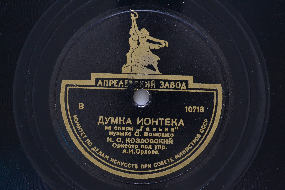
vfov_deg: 18.9
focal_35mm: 72
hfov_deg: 28.1
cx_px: 142
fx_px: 570
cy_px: 95
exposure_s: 1/160
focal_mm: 48
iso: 1600
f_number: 7.1
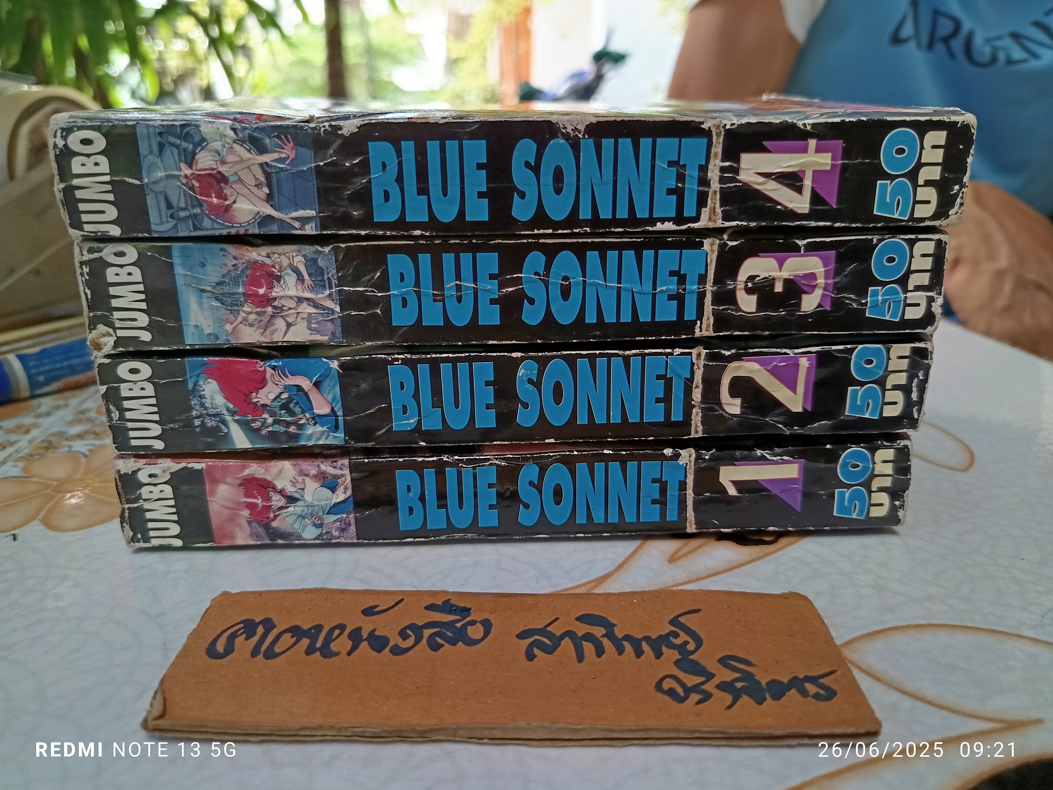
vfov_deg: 56.8
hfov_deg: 71.6
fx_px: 730
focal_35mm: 24
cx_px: 526
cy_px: 395
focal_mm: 5.31
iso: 440
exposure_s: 1/50
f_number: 1.7
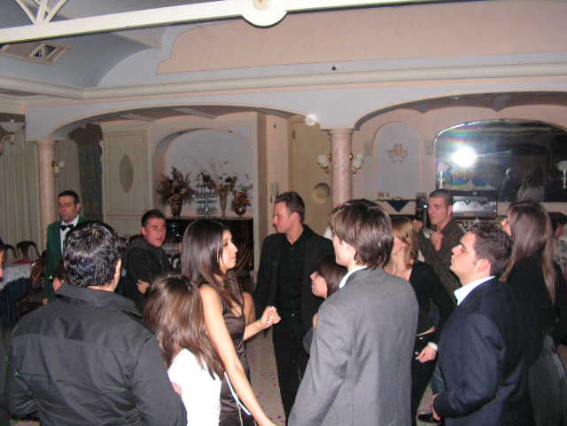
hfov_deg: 51.4
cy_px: 213
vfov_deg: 39.7
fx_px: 590
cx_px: 284
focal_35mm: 36
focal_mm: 6
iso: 200
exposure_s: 1/40
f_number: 3.2
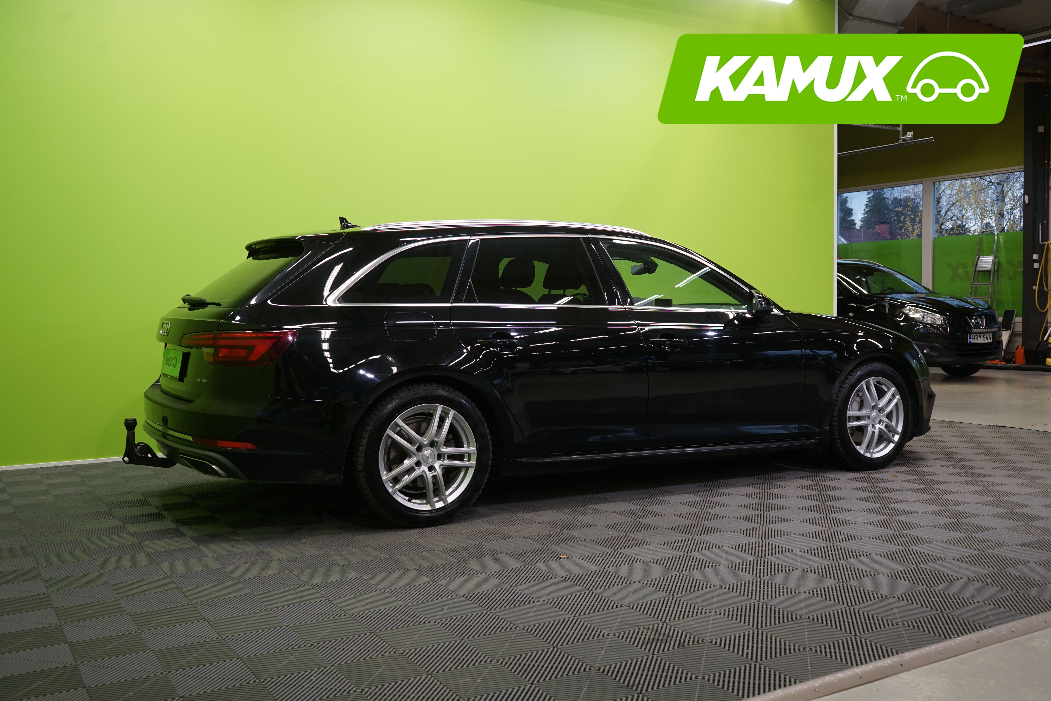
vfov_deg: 40.0
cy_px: 350
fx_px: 963
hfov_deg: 57.2
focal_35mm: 33
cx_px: 526
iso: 400
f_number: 5.6
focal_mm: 33
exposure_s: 1/25
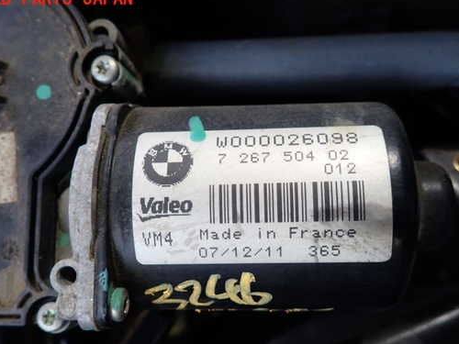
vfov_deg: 46.7
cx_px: 241
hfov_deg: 59.9
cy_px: 194
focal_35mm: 30
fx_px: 398
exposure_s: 1/60
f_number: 2
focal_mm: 4.5
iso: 200
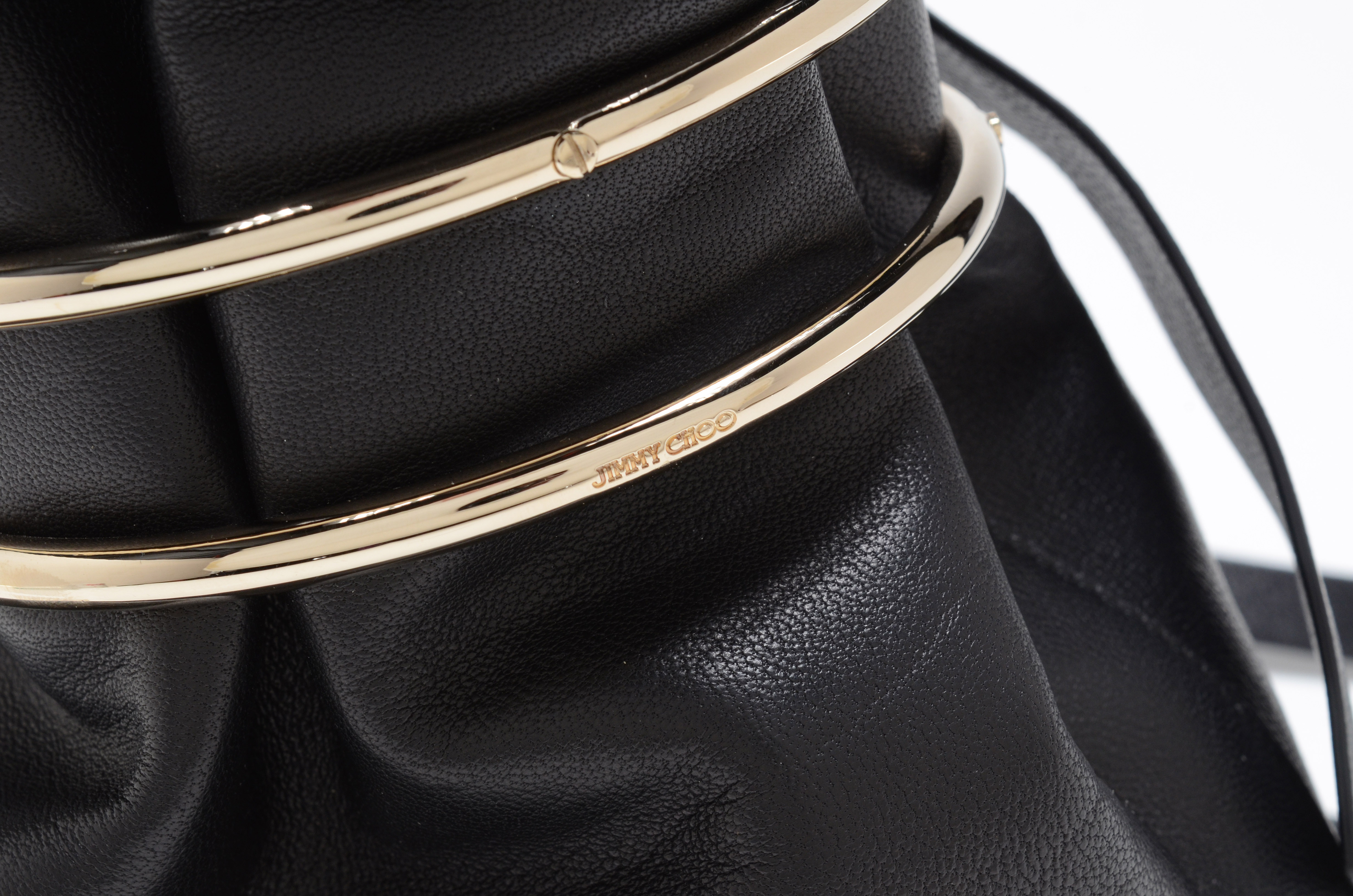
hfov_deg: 24.7
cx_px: 676
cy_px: 448
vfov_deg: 16.5
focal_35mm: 82
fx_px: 3094
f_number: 14
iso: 400
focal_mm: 55
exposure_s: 1/125
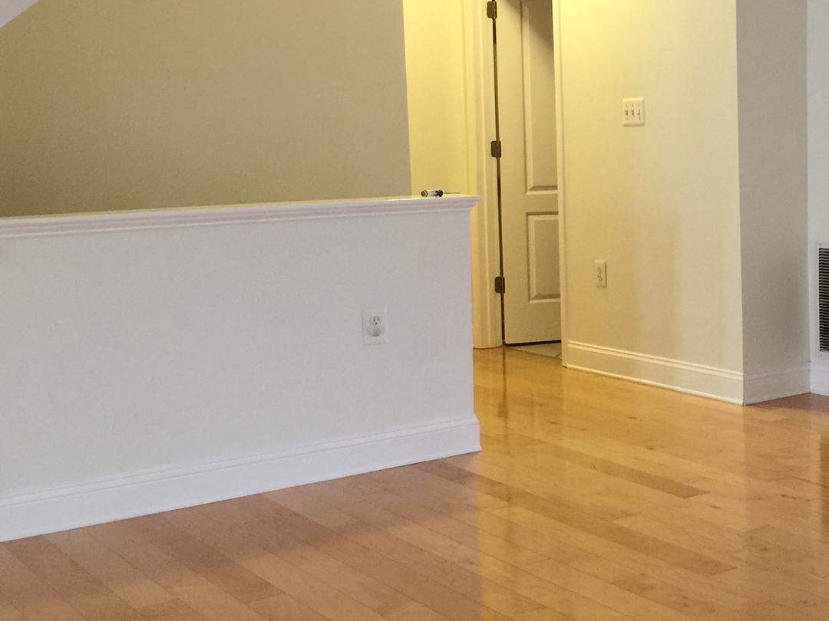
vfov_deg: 26.6
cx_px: 688
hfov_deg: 33.7
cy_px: 292
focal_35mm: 55
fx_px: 1317
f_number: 2.2
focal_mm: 4.15
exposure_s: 1/15
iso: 64
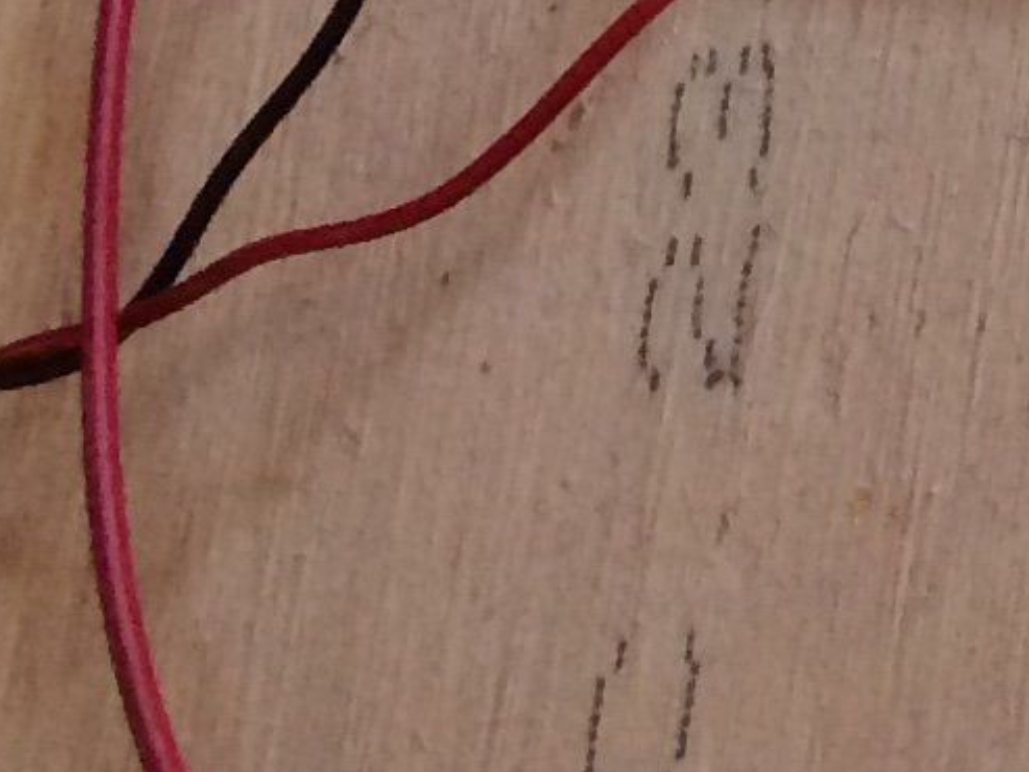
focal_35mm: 192
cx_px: 2828
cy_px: -1421
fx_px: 5709
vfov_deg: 7.0
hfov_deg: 8.9
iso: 125
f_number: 2.2
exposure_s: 1/30
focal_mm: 4.15
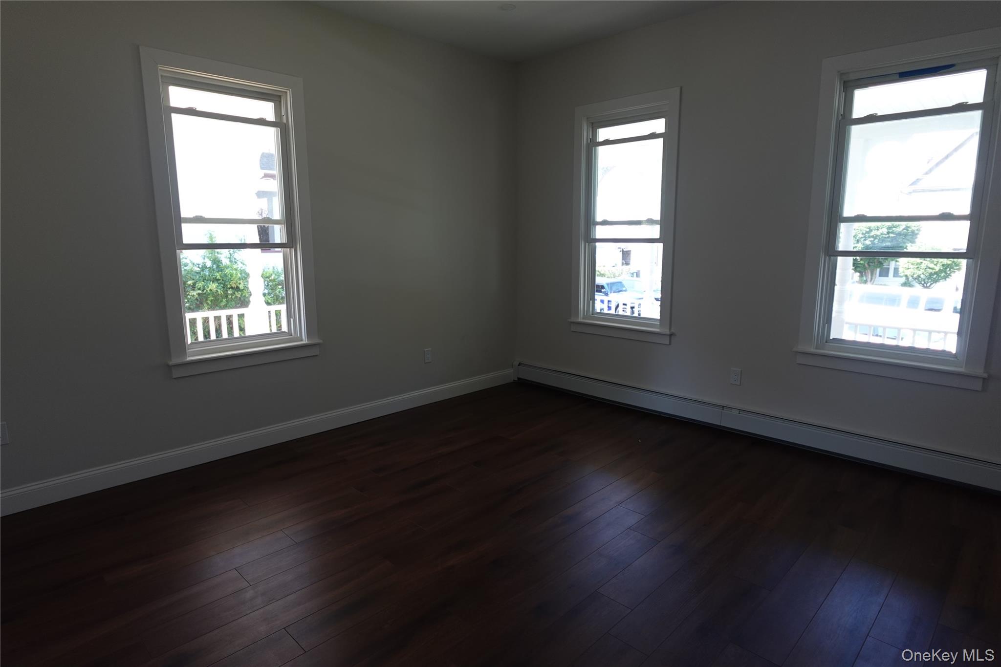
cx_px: 500
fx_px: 556
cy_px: 334
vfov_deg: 61.9
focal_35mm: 20
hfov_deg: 84.0
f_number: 2
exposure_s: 1/100
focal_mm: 7.6
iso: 125
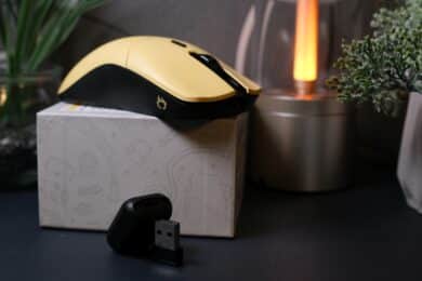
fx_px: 656
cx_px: 211
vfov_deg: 24.2
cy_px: 140
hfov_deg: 35.6
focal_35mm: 56
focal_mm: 37.6
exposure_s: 1/56
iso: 640
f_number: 5.6
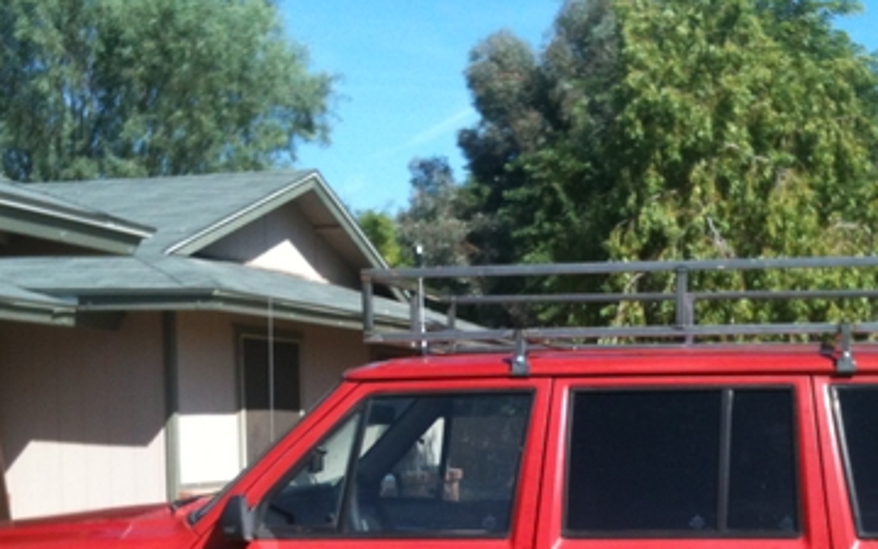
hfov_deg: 31.0
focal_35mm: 66
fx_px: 1579
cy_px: 564
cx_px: 522
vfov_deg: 19.1
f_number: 2.8
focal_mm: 3.85
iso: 64
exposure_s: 1/823
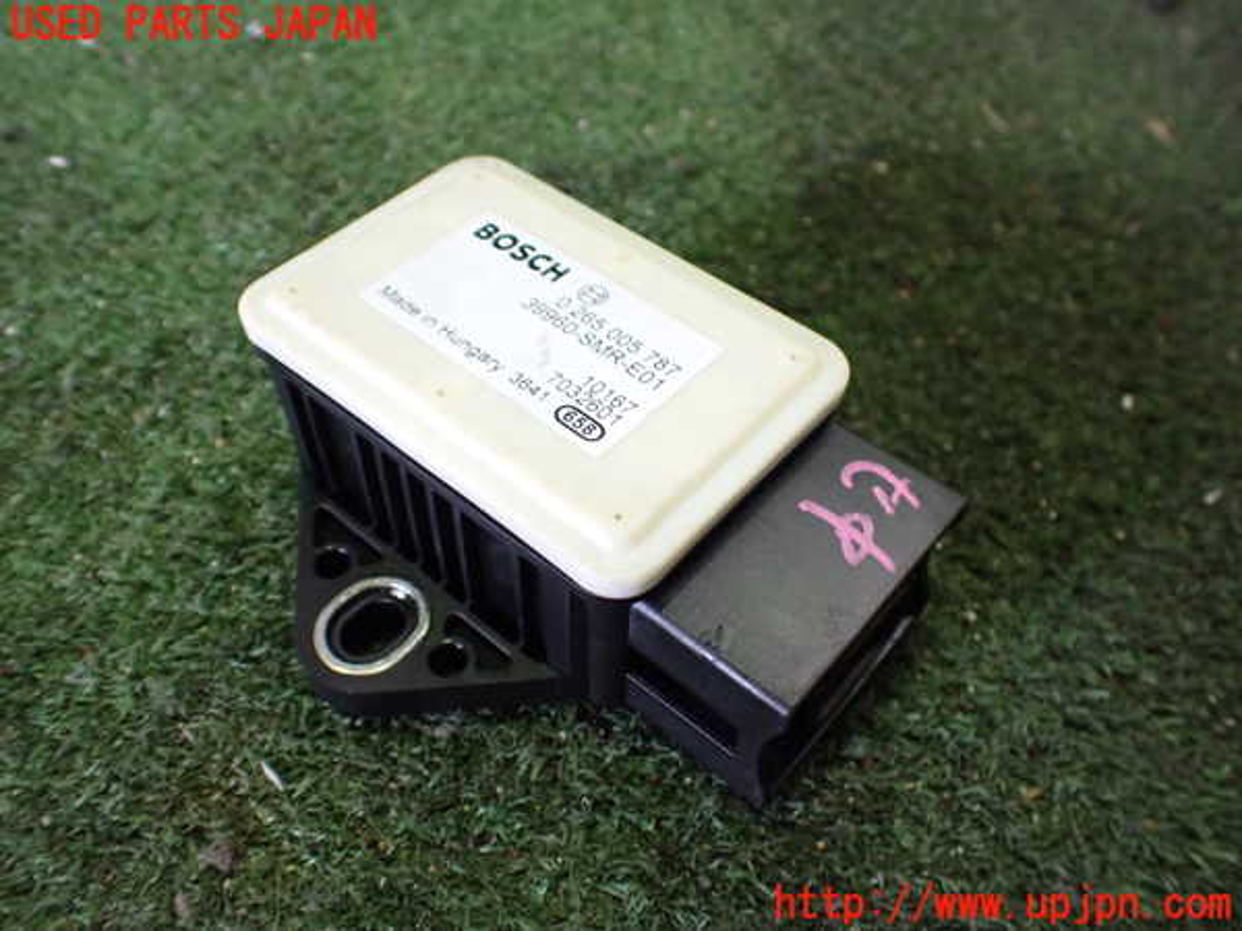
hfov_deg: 60.0
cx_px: 621
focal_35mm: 30
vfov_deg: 46.8
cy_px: 466
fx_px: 1076
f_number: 2.3
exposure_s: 1/80
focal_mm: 5.4
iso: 800
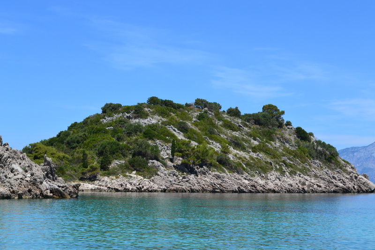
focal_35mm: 78
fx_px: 813
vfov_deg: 17.5
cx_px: 188
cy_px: 125
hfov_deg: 26.0
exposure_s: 1/500
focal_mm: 52
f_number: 11
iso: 400
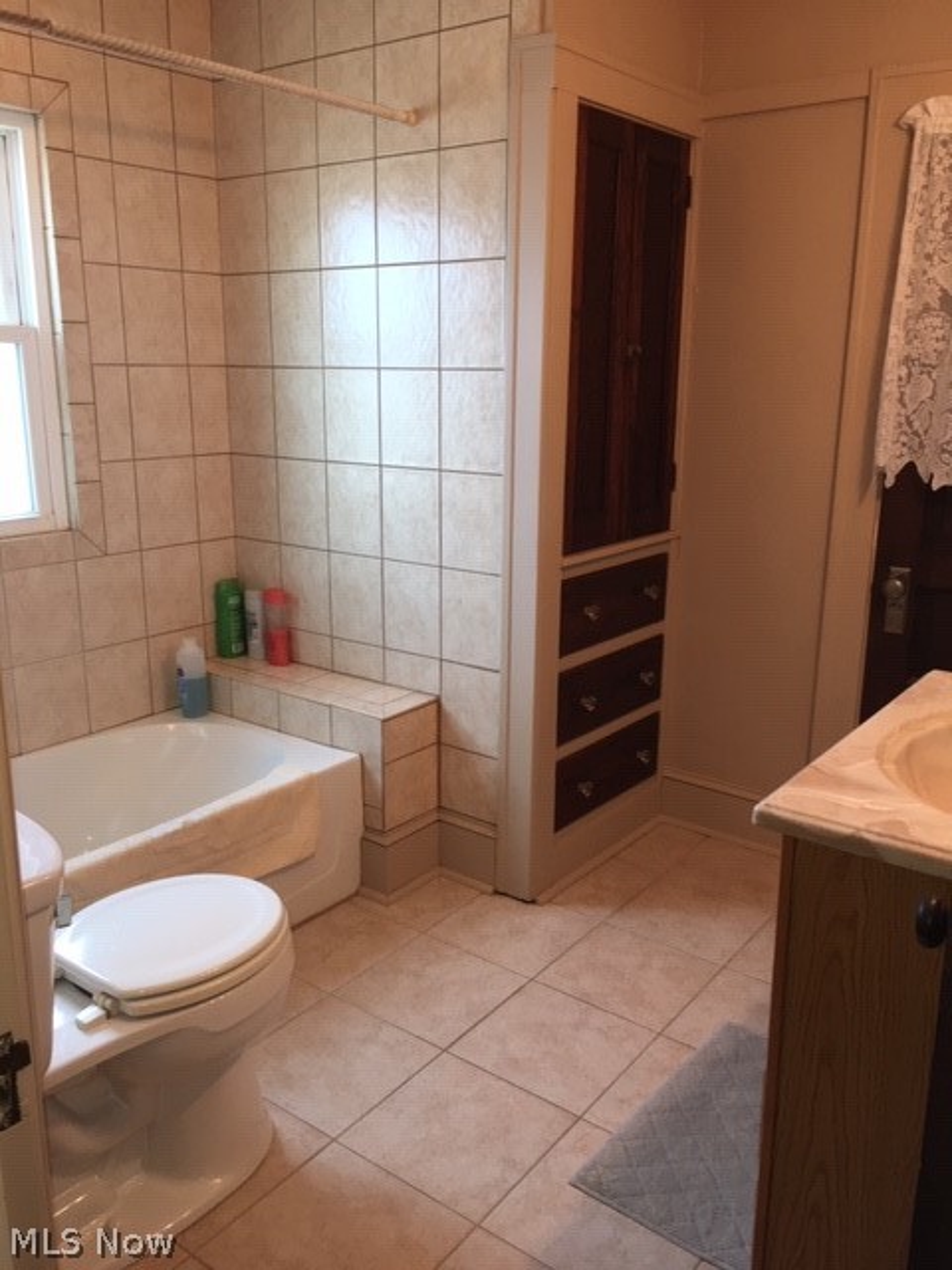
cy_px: 635
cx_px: 476
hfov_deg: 48.2
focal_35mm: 29
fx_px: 1063
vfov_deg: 61.7
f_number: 2.2
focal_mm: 4.15
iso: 40
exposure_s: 1/30
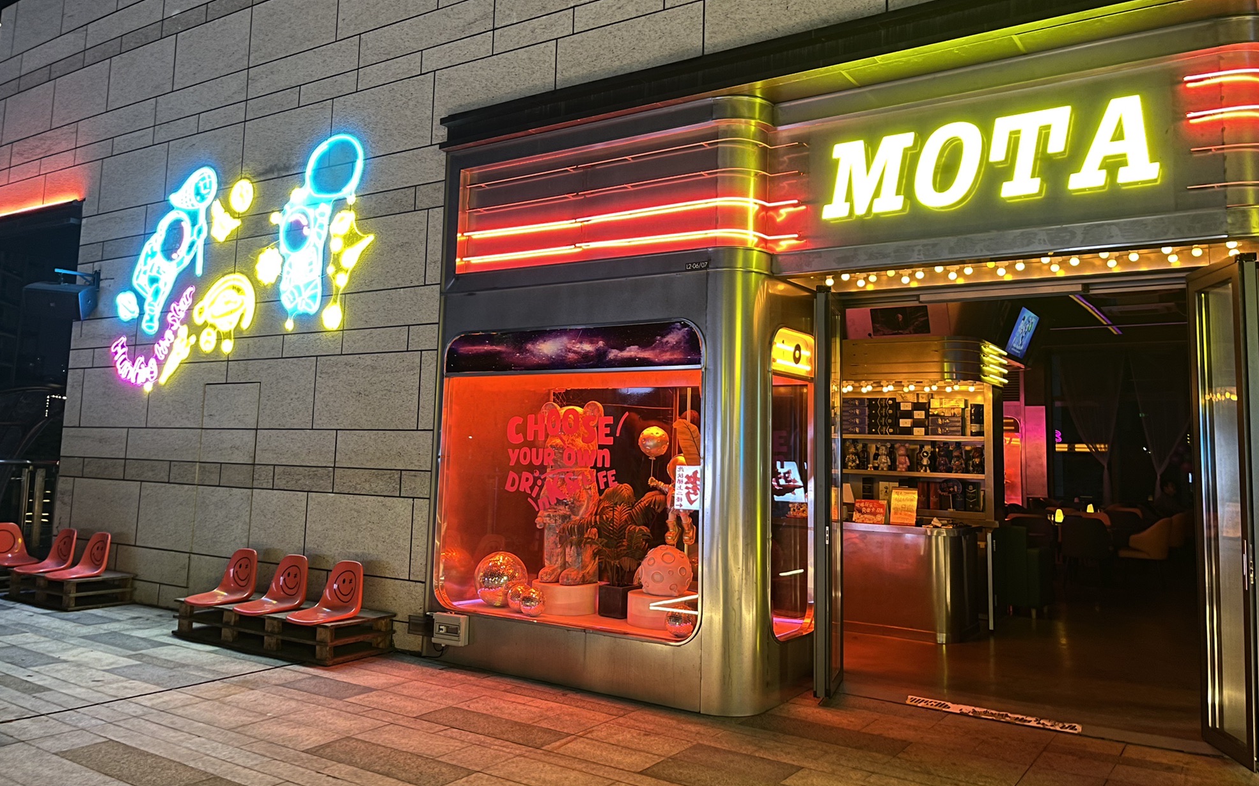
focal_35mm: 28
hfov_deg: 66.5
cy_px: 345
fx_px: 961
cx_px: 629
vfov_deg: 44.4
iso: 160
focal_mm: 5.1
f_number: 1.6
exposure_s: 1/50
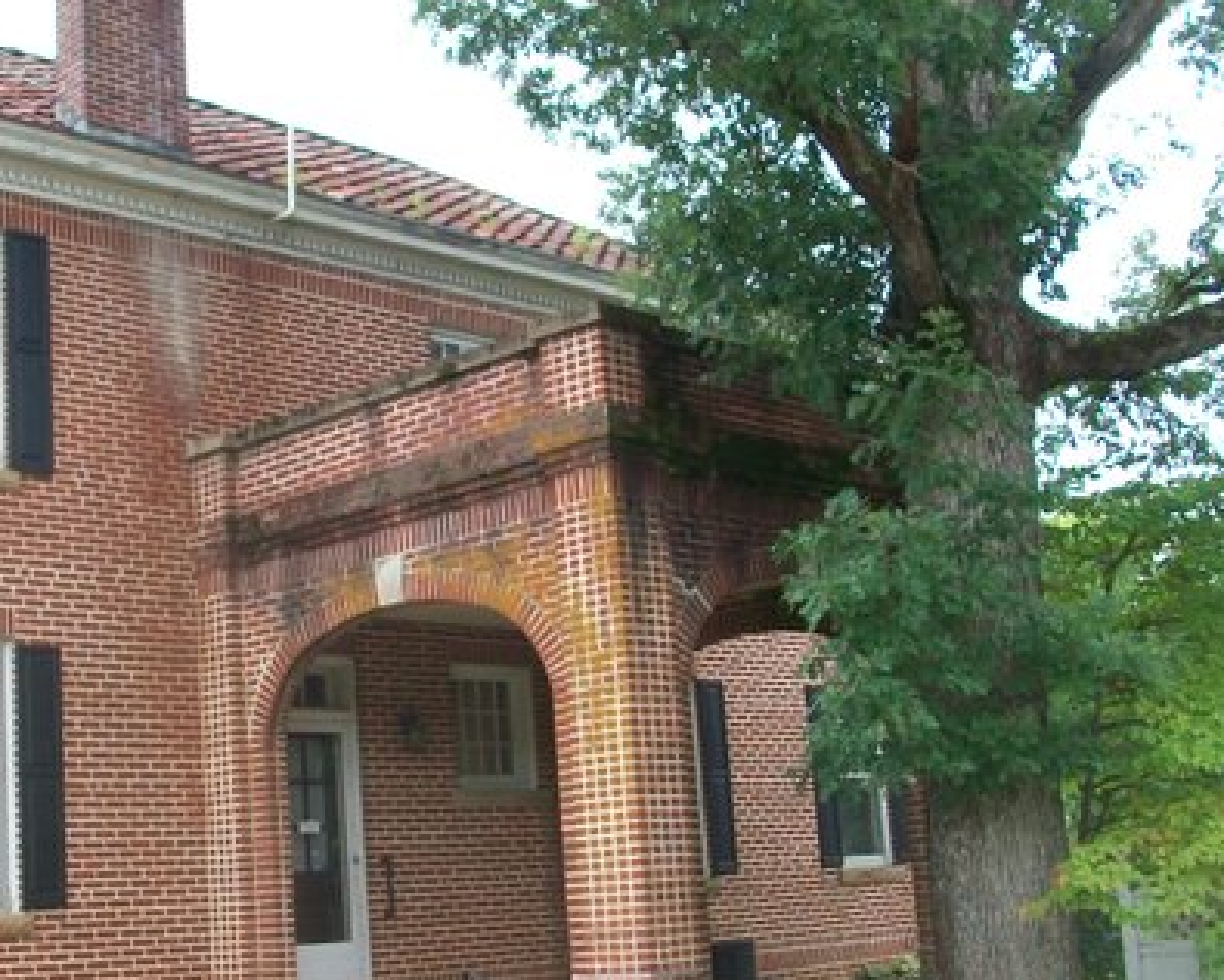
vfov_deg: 28.6
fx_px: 1920
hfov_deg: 35.1
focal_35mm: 53
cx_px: 432
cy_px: 482
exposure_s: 1/100
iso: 80
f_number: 2.8
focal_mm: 5.7
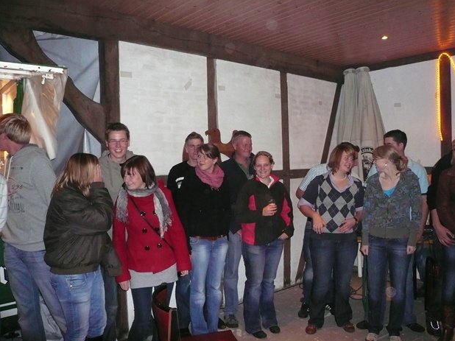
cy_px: 175
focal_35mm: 29
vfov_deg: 48.2
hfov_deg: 61.7
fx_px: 381
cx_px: 235
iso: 400
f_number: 2.8
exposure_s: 1/30
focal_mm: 4.6
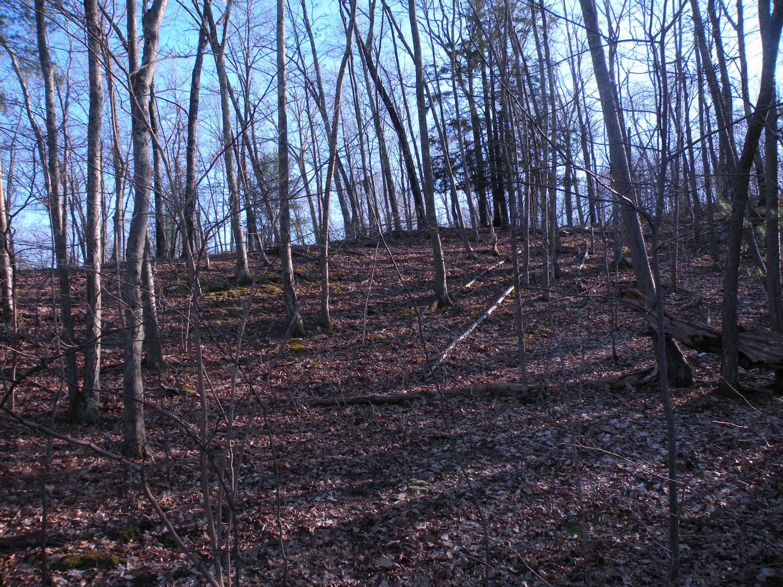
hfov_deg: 65.3
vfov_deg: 51.4
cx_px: 392
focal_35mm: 27
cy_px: 294
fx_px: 611
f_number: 4.5
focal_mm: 4.7
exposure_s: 1/109
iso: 64
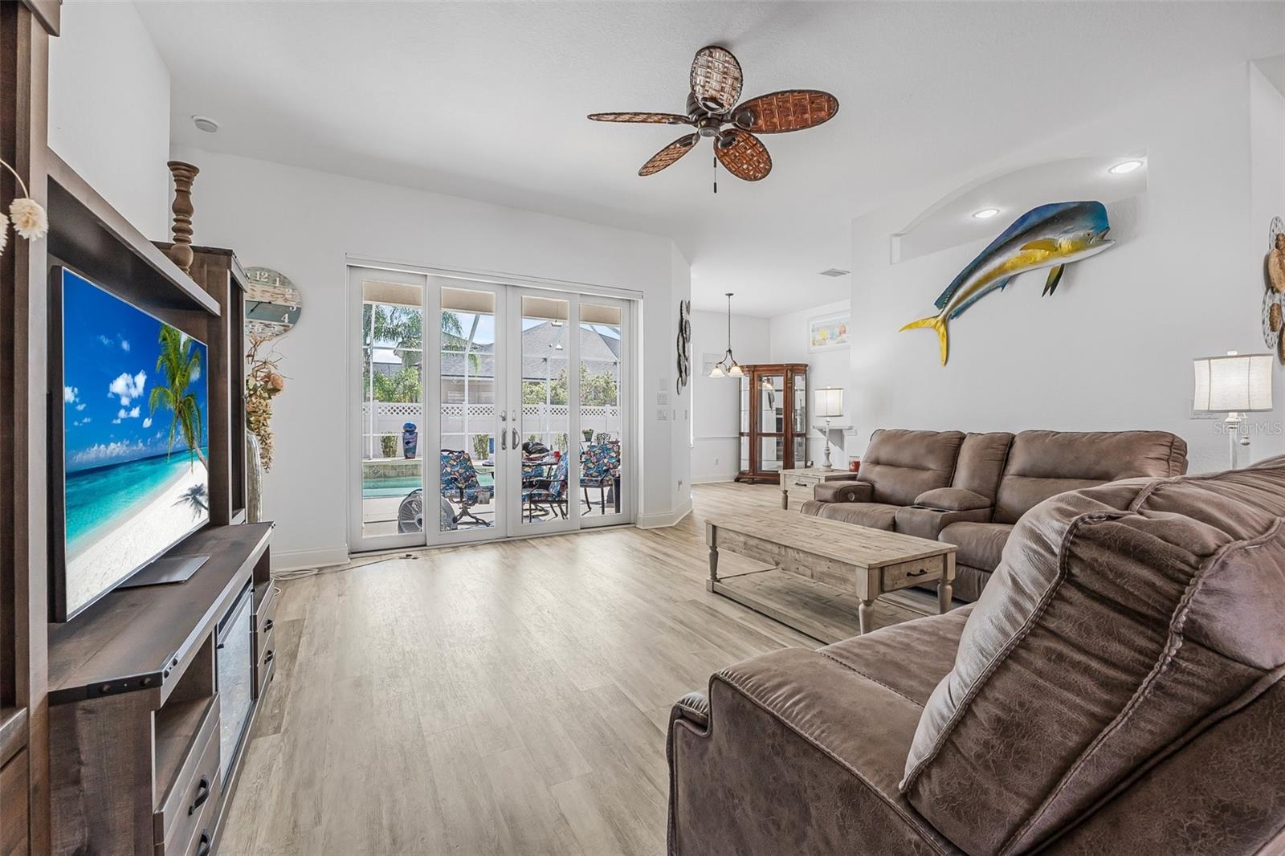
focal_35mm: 15
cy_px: 428
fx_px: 535
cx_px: 642
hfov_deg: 100.4
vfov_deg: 77.3
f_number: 9
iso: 320
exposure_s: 1/15
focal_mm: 10
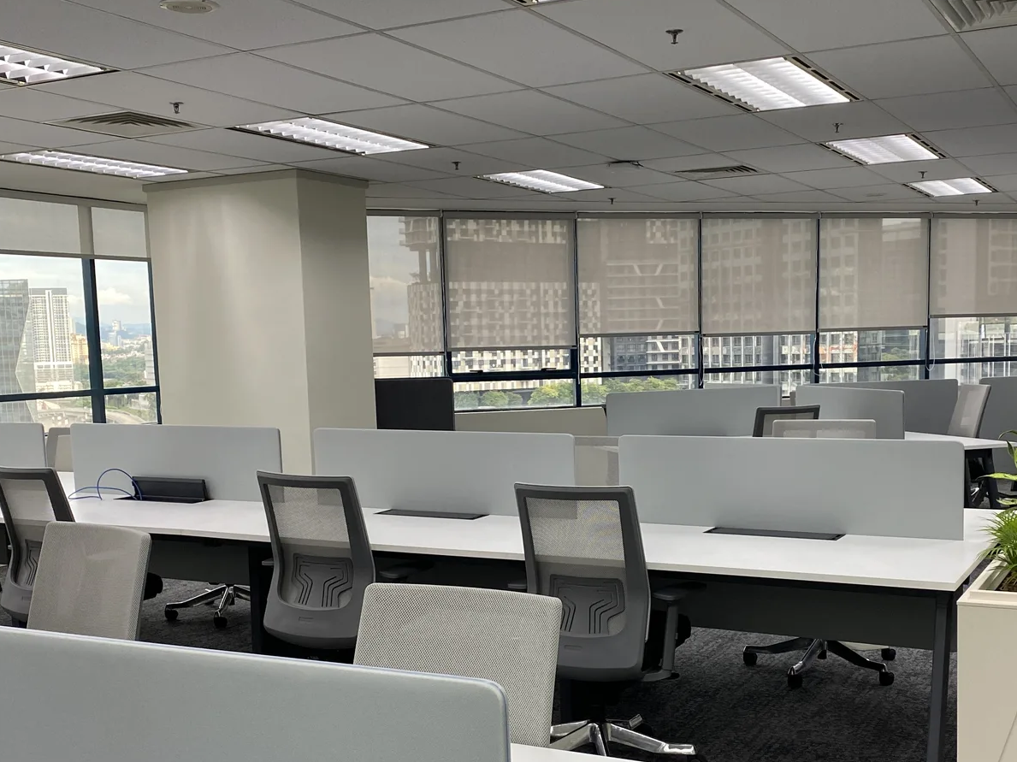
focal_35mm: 42
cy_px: 485
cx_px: 562
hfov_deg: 44.7
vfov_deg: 34.1
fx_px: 1234
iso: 100
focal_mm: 4.25
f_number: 1.8
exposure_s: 1/100
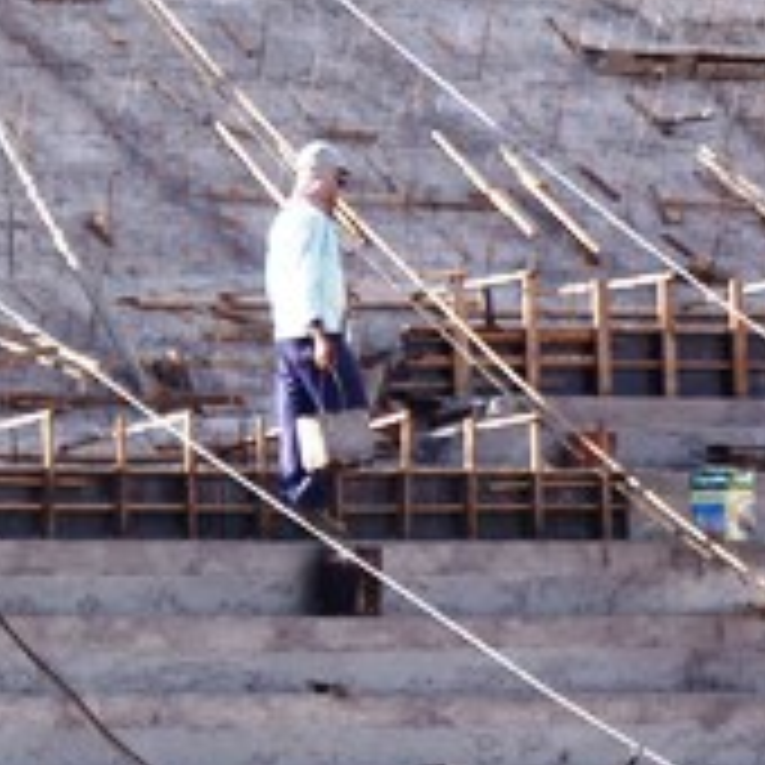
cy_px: 648
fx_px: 22428
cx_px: 108
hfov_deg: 2.0
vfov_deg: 2.0
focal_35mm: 897
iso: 64
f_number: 5
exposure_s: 1/160
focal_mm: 71.1
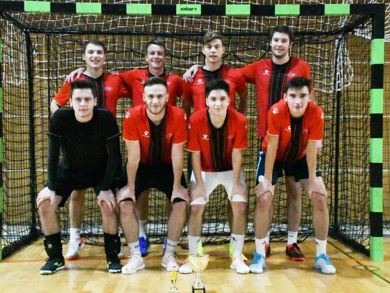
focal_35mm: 57
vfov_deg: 25.7
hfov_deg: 33.8
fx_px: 642
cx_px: 199
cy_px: 145
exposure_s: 1/800
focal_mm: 35
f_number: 9
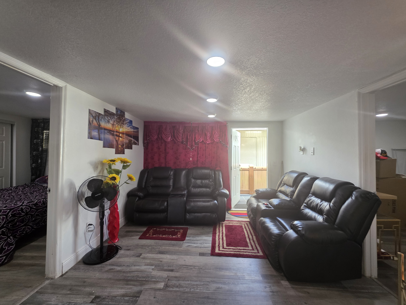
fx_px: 152
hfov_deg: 106.2
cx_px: 203
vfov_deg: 89.9
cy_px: 152
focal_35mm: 13
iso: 160
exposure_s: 1/120
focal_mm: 2.2
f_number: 1.9
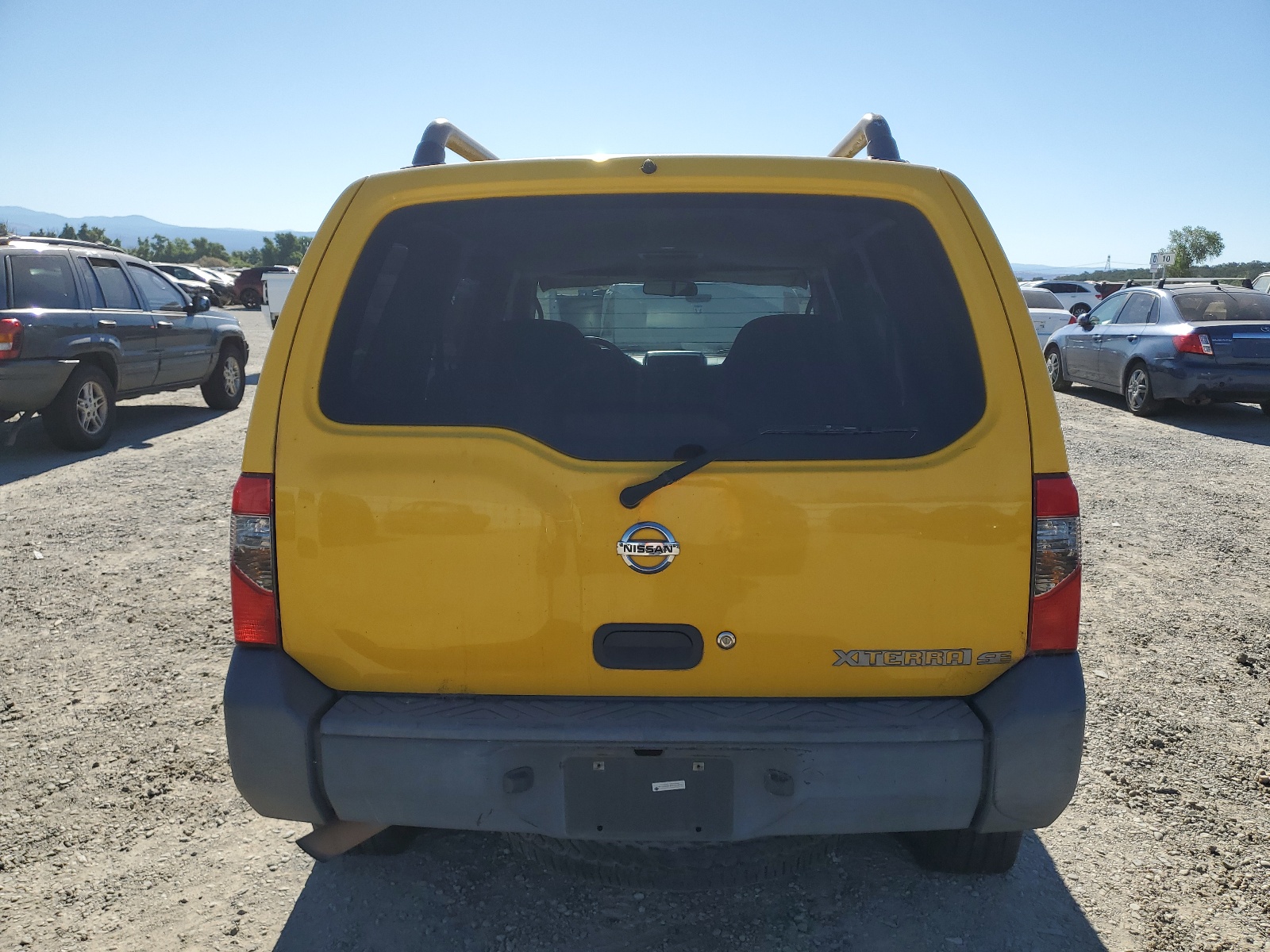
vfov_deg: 53.1
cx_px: 635
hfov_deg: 67.3
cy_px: 476
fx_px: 954
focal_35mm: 26
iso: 50
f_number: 1.5
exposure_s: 1/3333
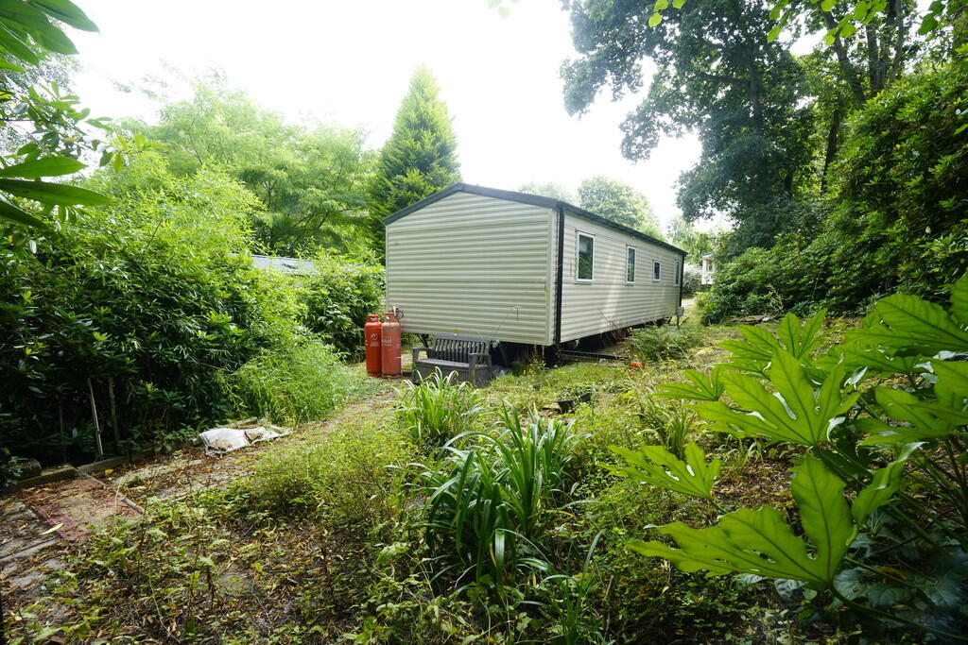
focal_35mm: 16
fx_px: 430
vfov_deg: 73.8
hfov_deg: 96.7
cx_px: 484
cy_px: 322
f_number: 16
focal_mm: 16
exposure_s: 1/60
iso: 1600
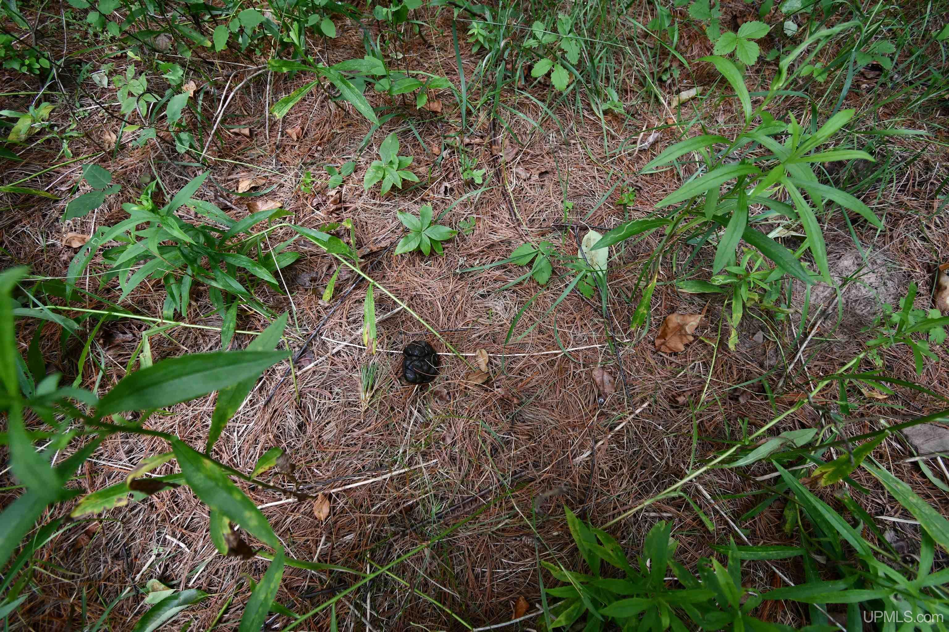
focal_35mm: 15
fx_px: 395
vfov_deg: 77.3
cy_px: 316
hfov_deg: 100.4
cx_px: 474
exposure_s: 1/250
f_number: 4.5
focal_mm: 10
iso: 800
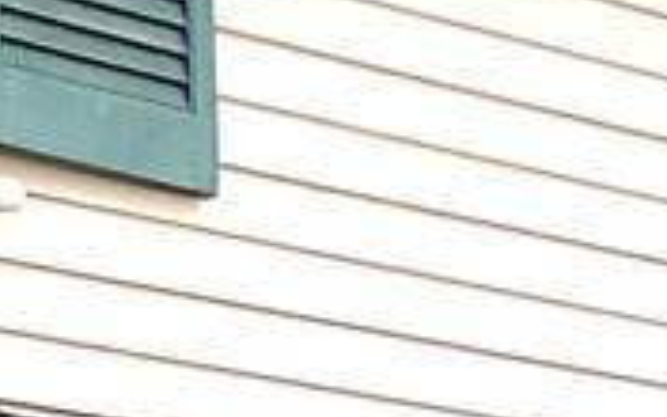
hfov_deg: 7.8
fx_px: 4872
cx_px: 360
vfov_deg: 4.8
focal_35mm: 268
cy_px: 974
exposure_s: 1/245
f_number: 1.8
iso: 16
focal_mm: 3
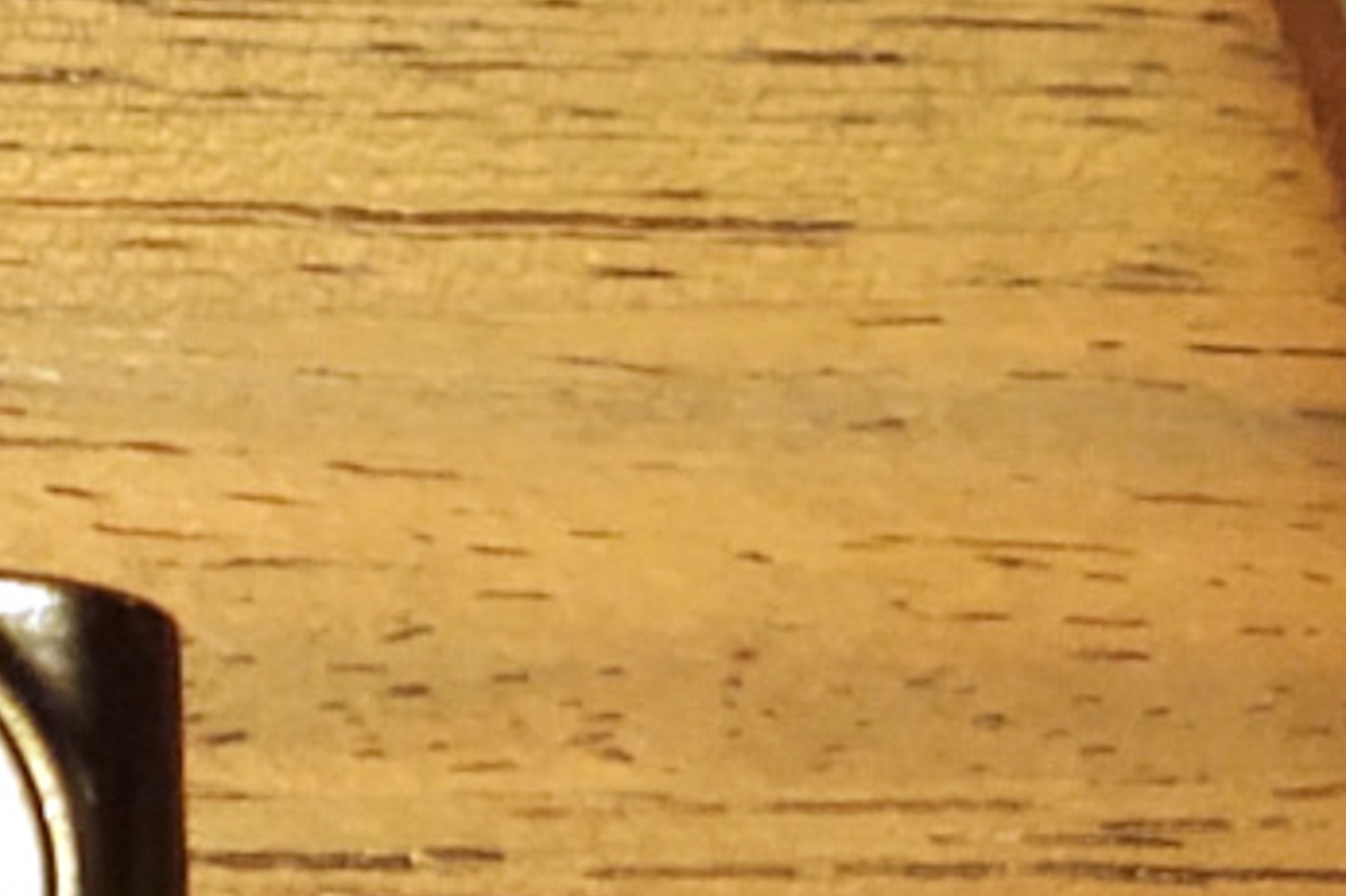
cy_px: -493
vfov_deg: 8.3
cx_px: -2304
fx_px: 6054
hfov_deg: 10.3
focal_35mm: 162
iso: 513
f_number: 1.7
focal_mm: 4.75
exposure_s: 1/30
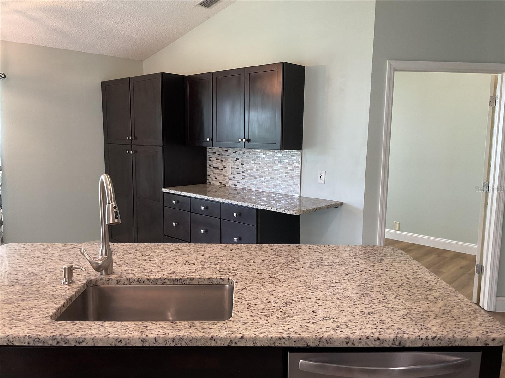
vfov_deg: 48.2
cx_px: 252
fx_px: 423
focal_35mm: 29
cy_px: 189
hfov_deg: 61.7
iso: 80
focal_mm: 3
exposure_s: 1/60
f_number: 1.8
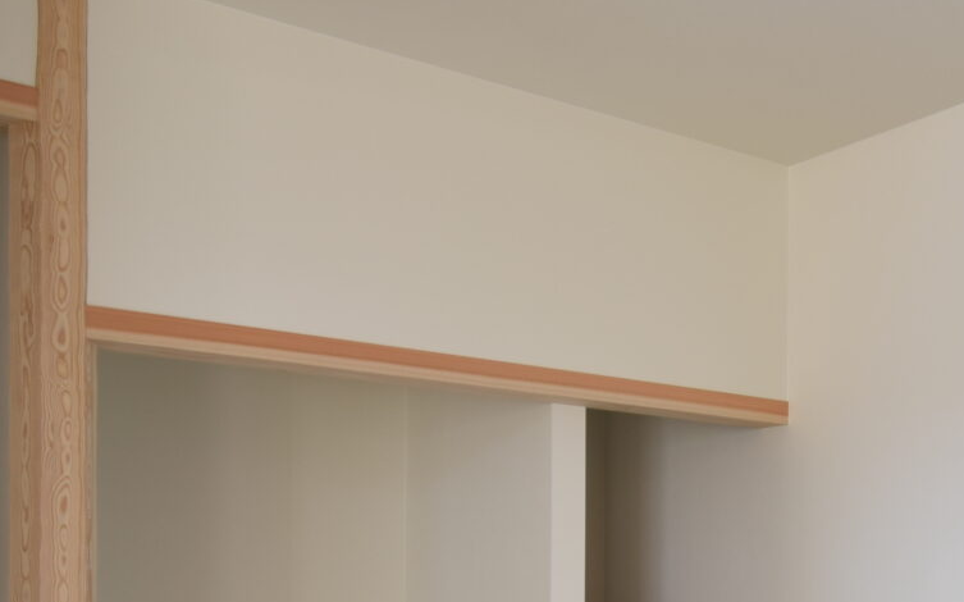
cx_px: 768
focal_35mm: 52
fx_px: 1366
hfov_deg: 37.5
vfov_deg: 23.6
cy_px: 628
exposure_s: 1/30
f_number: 3.5
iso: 100
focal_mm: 10
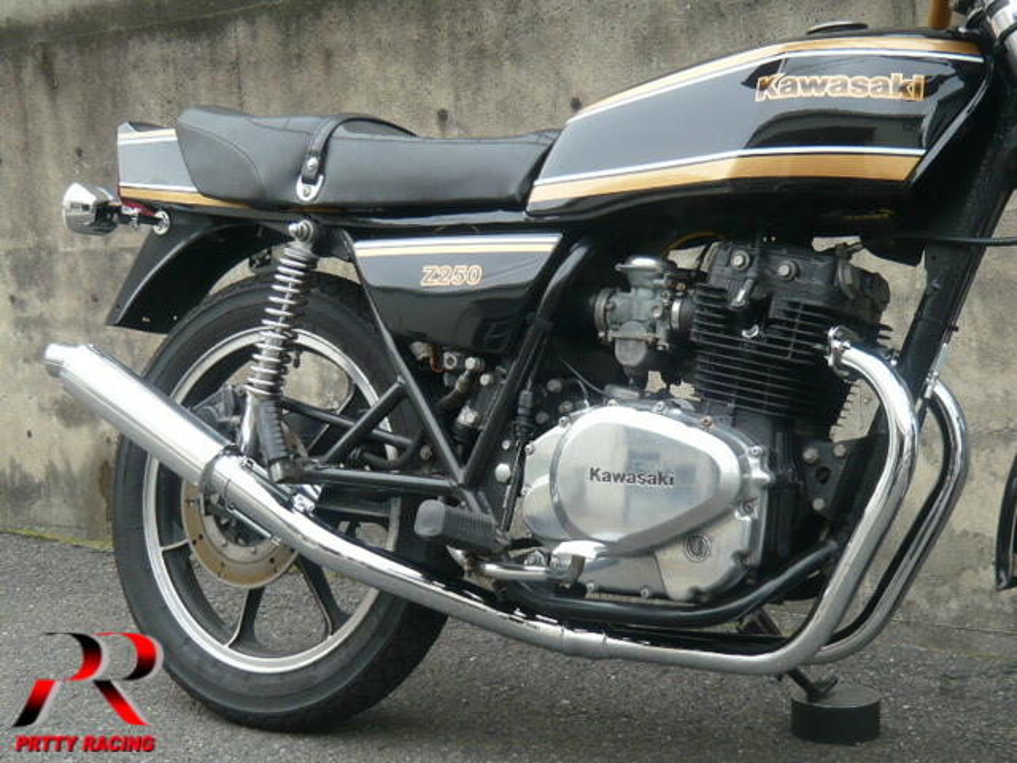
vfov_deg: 28.6
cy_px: 382
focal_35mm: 51
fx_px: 1498
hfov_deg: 37.5
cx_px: 508
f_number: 3.1
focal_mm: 5.5
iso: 100
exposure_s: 1/160
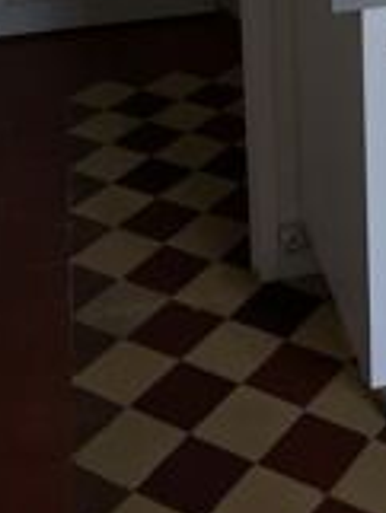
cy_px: -91
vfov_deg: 23.3
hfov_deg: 18.4
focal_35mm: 77
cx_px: 434
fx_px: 1143
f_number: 2.2
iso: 32
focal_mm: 4.15
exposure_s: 1/50
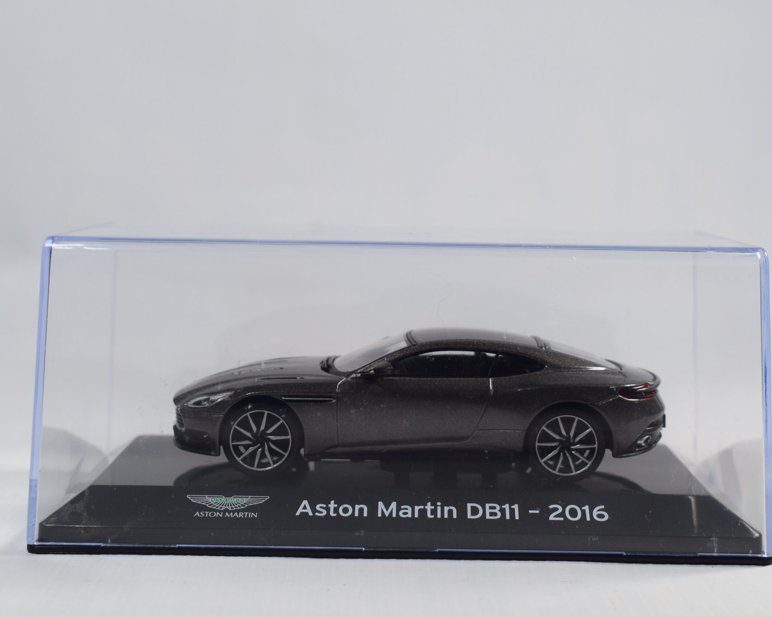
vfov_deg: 23.5
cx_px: 403
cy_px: 308
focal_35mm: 65
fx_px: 1485
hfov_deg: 29.1
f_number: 8
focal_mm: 38
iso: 400
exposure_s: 1/50
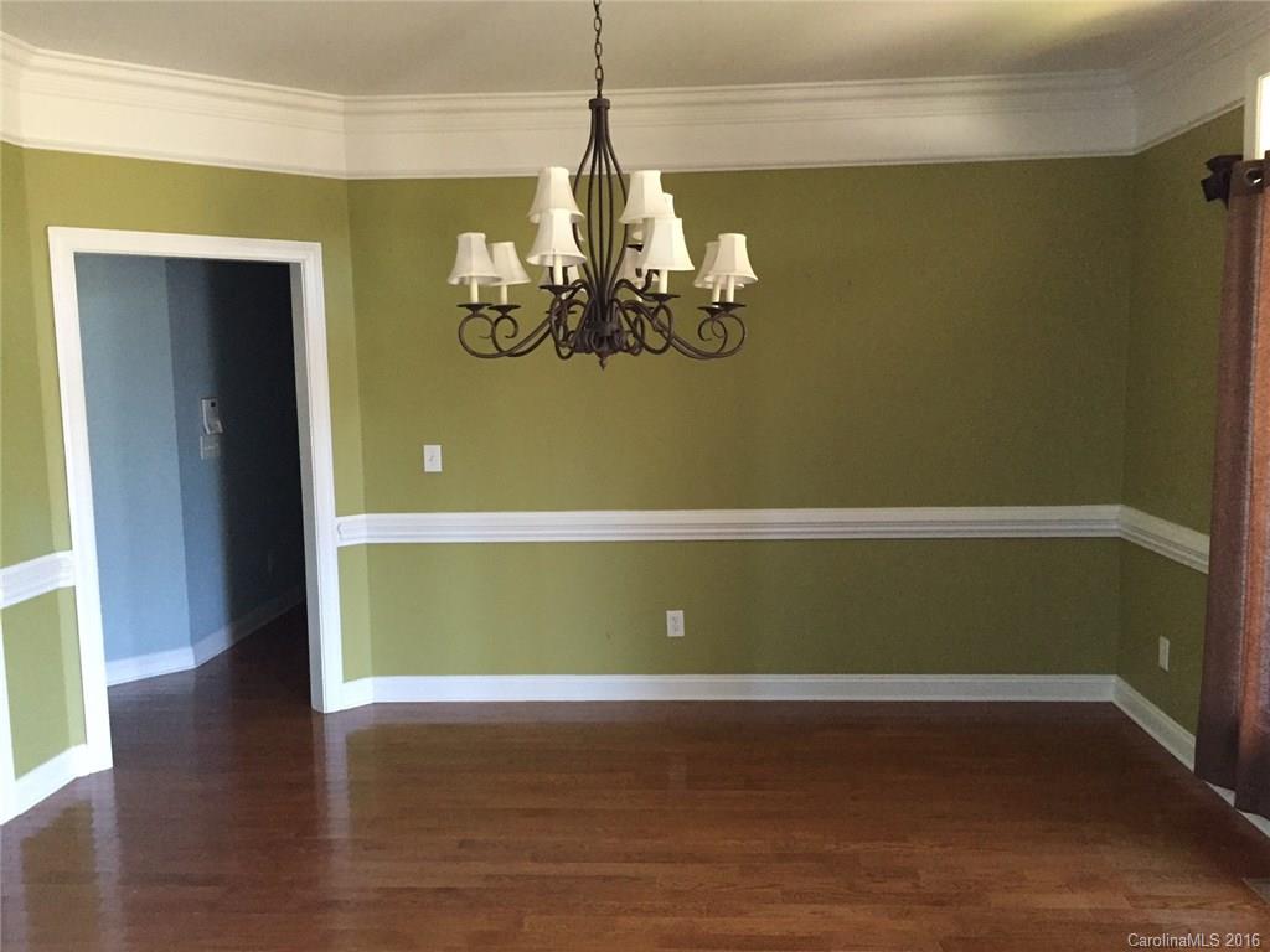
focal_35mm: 29
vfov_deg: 48.2
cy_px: 476
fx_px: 1064
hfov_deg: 61.7
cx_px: 635
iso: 250
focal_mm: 4.15
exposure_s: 1/30
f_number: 2.2
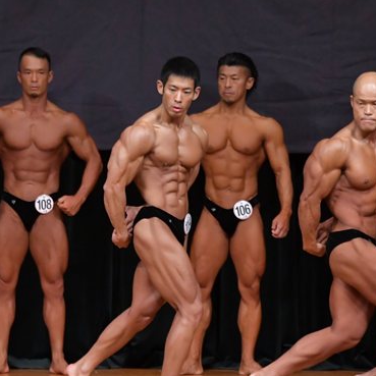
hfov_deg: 4.4
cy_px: 211
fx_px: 4928
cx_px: 116
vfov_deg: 4.4
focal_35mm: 401
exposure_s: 1/400
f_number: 5.6
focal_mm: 150
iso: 4000
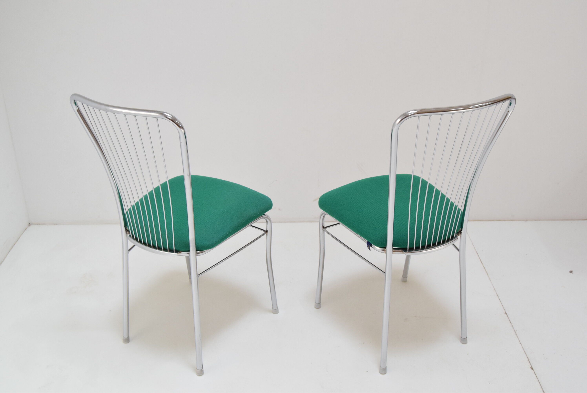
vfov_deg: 34.3
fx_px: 636
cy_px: 196
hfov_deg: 49.5
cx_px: 294
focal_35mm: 39
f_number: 7.1
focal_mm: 26
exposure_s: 1/200
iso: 1600
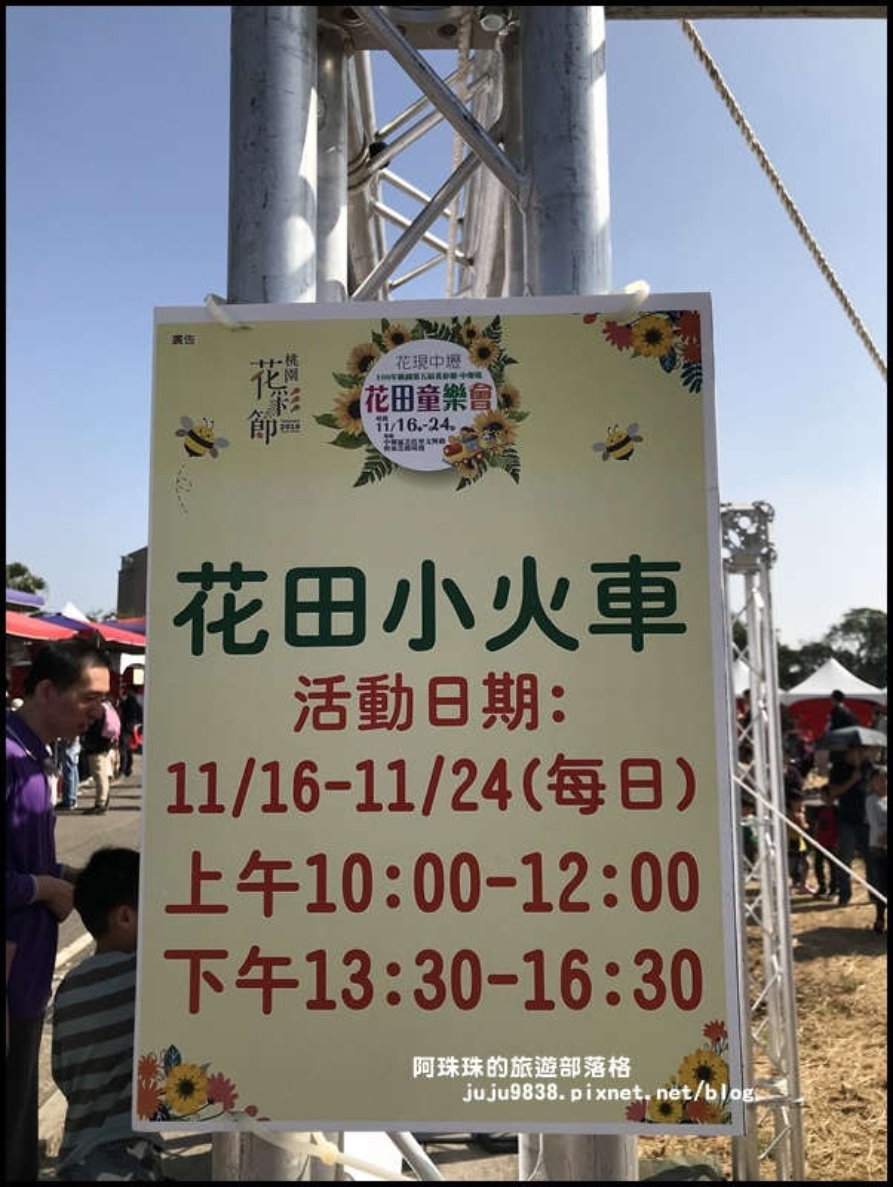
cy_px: 594
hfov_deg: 49.8
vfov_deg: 63.4
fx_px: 961
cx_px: 446
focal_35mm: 28
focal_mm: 3.99
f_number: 1.8
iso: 20
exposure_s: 1/3096
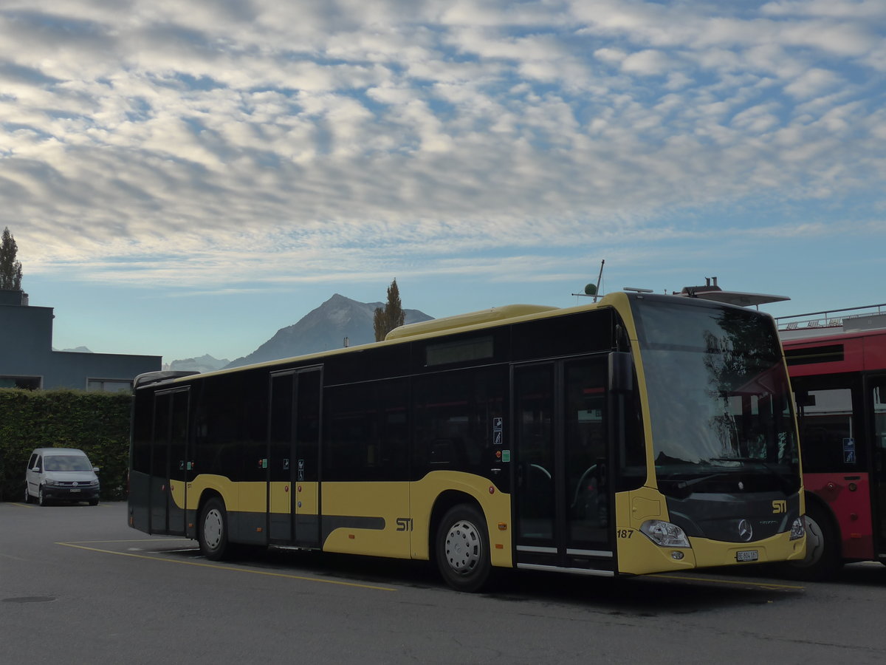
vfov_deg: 32.9
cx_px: 443
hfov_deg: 42.9
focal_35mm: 44
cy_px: 332
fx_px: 1126
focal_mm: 9
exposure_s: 1/640
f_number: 3.2
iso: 160
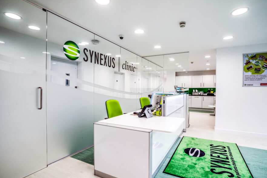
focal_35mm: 18
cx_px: 136
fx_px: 134
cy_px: 92
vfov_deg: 67.4
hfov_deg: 90.0
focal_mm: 17
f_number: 16
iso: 100
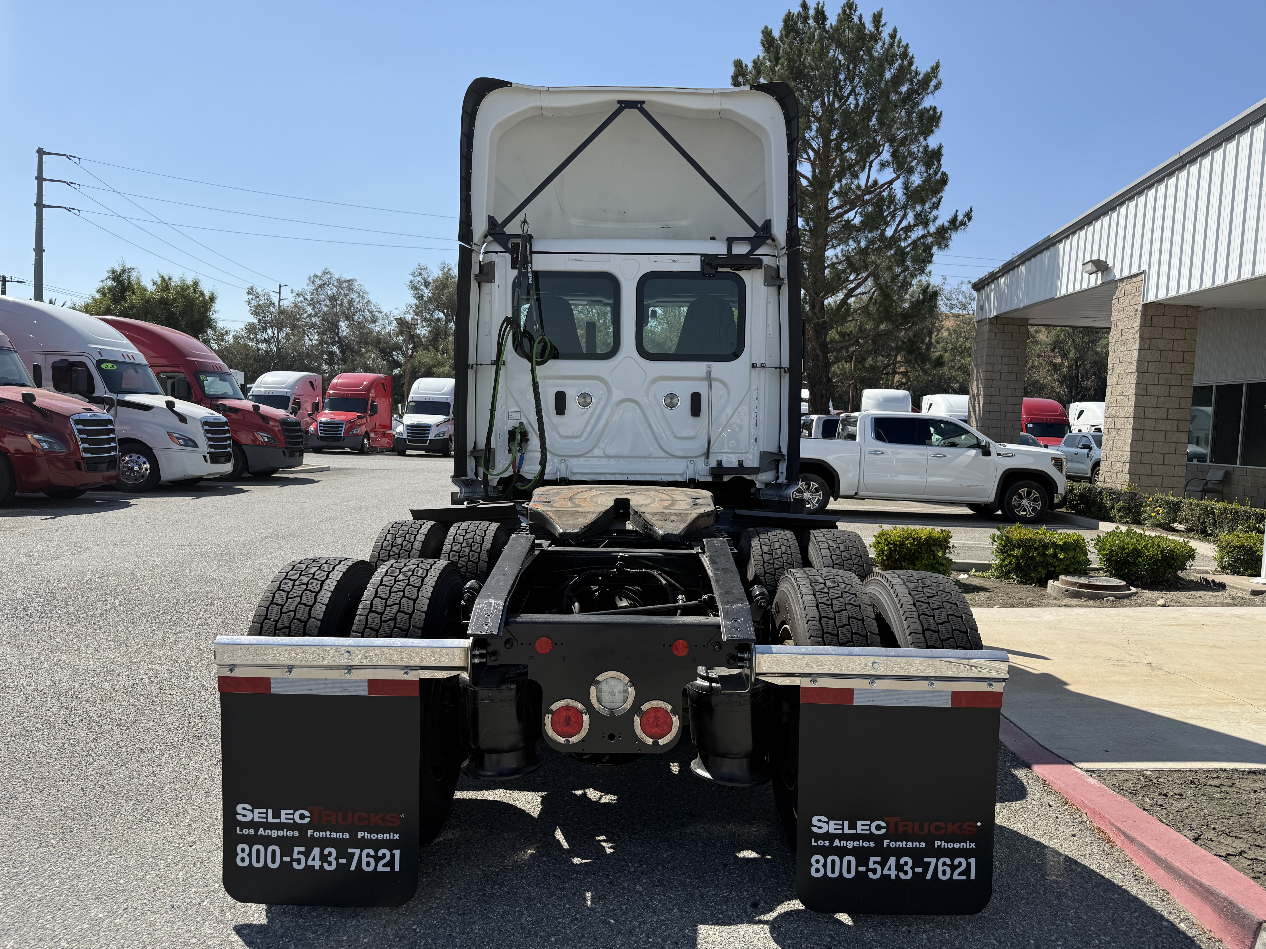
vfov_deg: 56.8
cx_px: 633
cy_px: 474
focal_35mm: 24
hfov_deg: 71.6
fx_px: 878
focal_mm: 6.76
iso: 80
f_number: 1.78
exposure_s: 1/4405
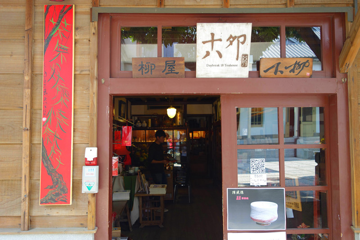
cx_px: 180
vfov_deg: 46.4
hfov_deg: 65.5
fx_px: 280
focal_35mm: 28
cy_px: 120
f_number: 2.2
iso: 125
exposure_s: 1/100
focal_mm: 10.4
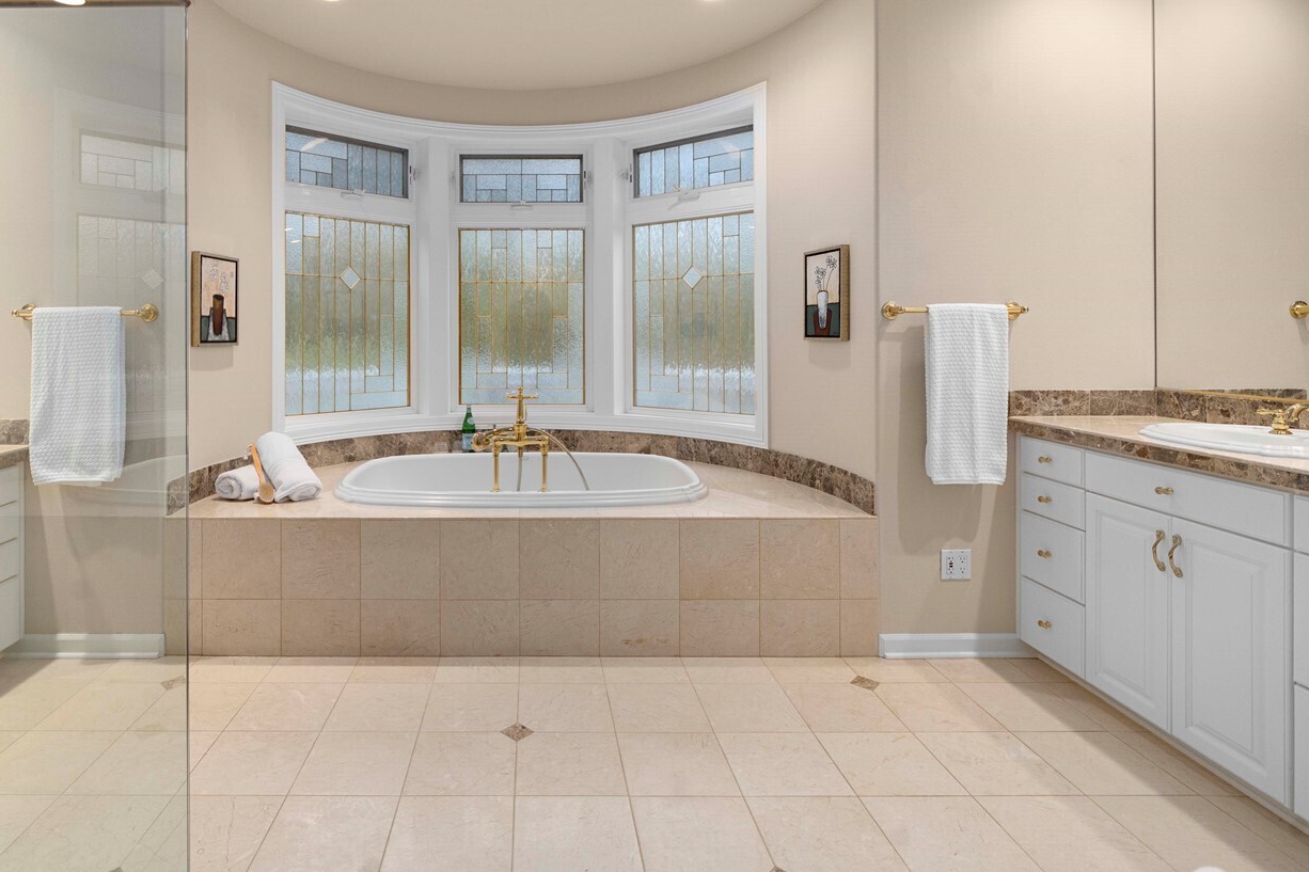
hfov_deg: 89.1
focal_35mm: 18
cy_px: 330
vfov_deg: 66.4
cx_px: 537
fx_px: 654
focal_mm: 13
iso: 1000
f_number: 7.1
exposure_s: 1/13
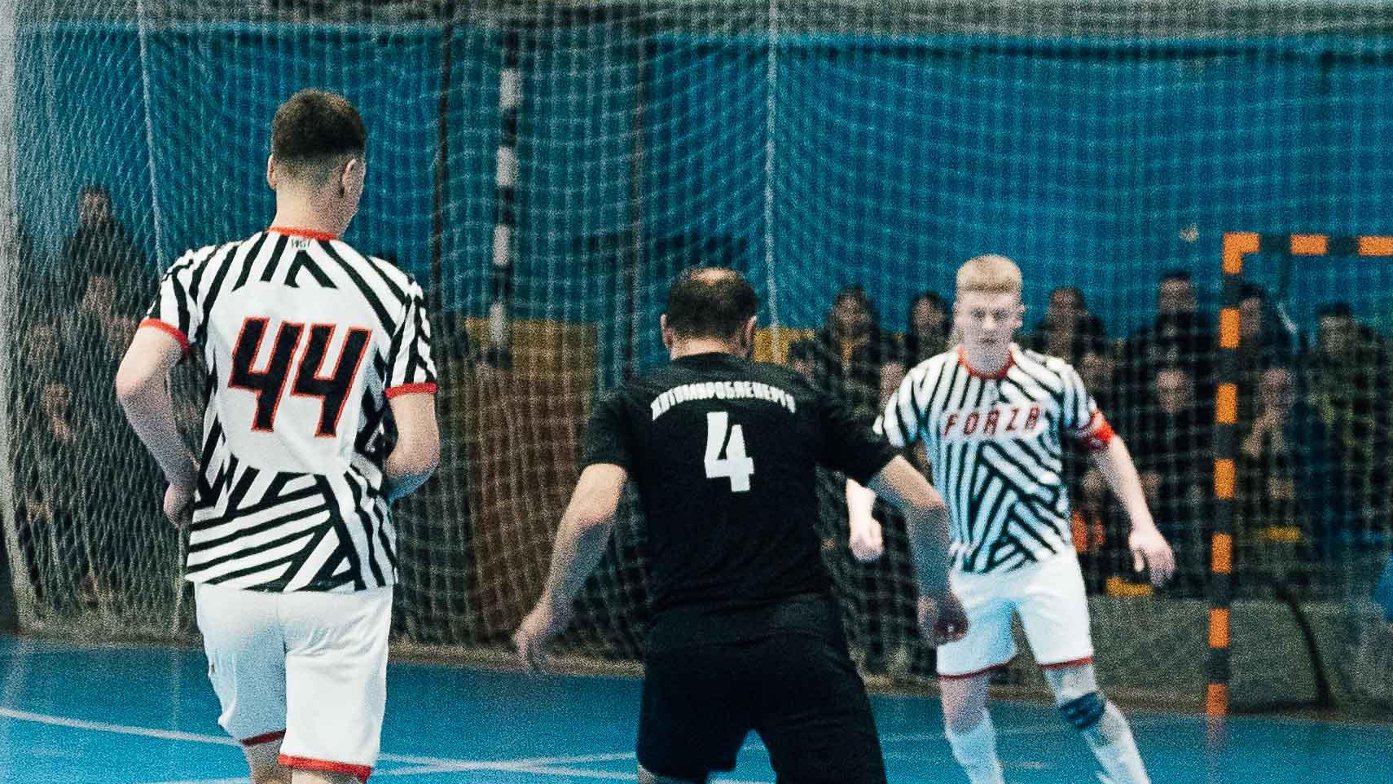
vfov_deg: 6.8
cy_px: 843
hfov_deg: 12.2
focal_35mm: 177
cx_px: 893
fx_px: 6538
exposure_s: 1/250
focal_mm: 48
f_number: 3.5
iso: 4000
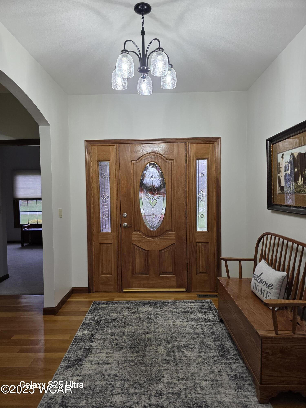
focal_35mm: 23
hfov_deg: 58.9
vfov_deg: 73.9
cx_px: 153
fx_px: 271
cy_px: 204
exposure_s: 1/120
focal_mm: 6.3
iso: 200
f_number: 1.7
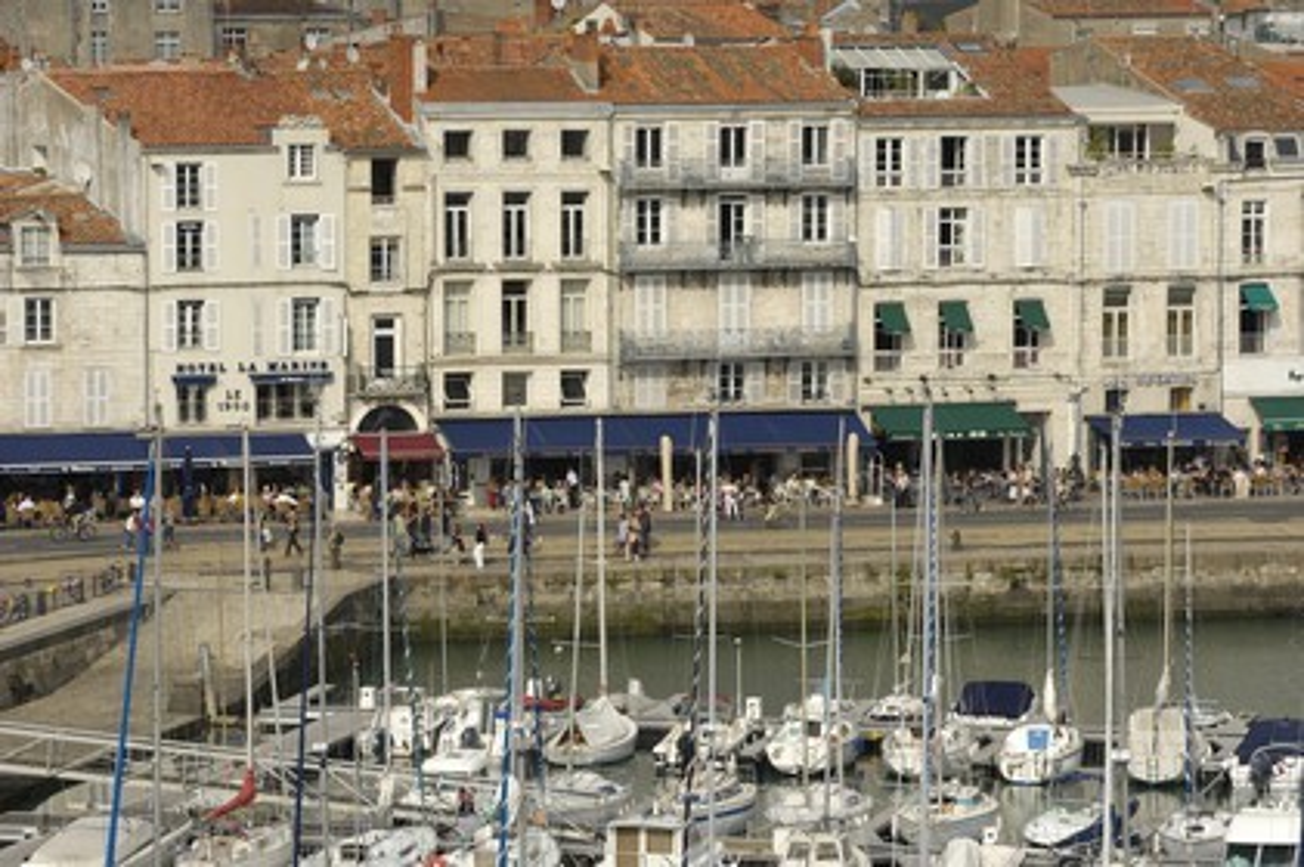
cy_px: 434
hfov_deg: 11.0
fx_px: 6786
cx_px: 652
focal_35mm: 188
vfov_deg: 7.3
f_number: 8
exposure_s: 1/320
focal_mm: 125
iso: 100
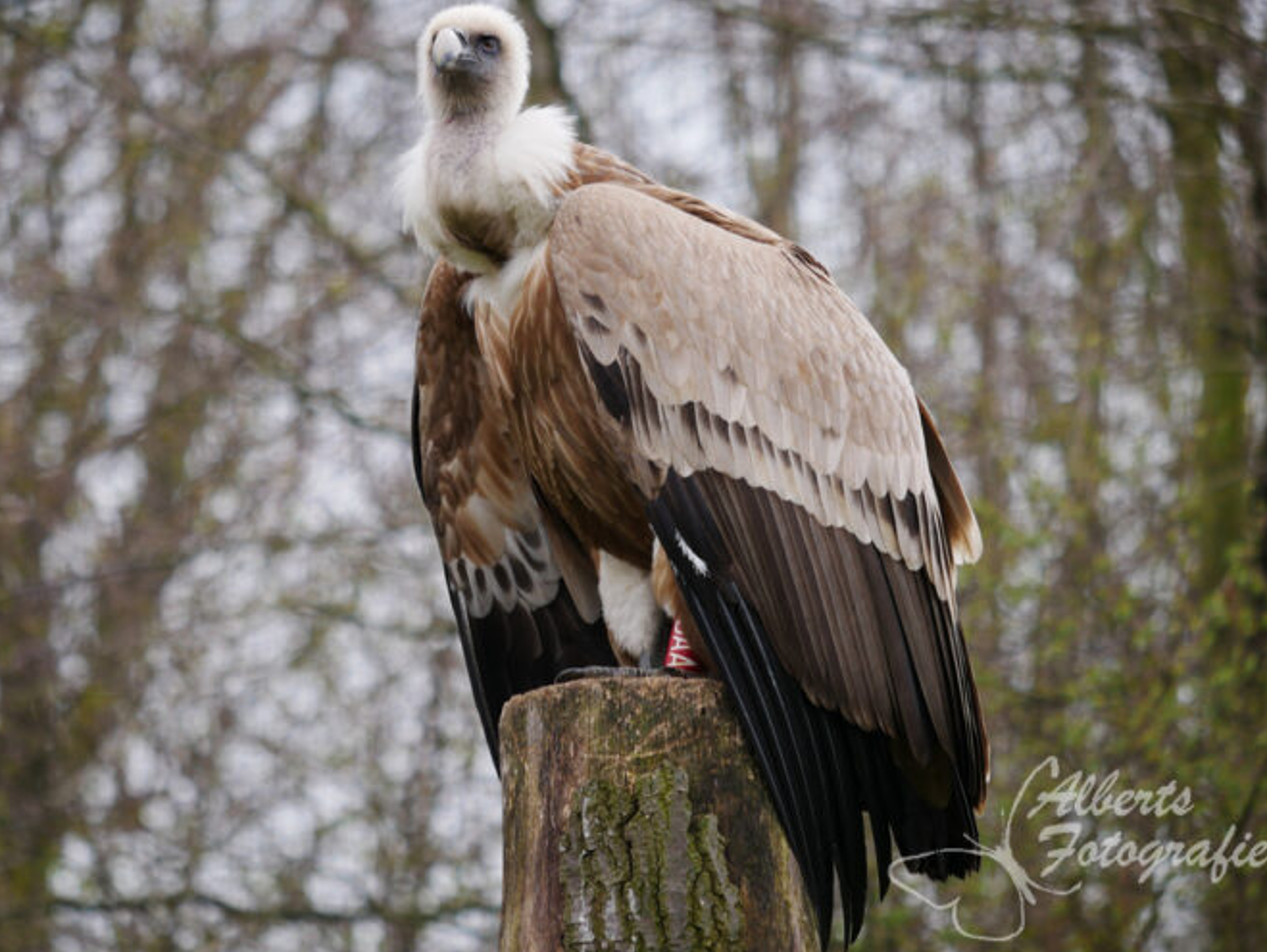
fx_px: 16040
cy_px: 416
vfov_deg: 3.4
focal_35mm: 438
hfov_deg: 4.5
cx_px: 563
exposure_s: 1/320
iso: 200
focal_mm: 188
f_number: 4.8
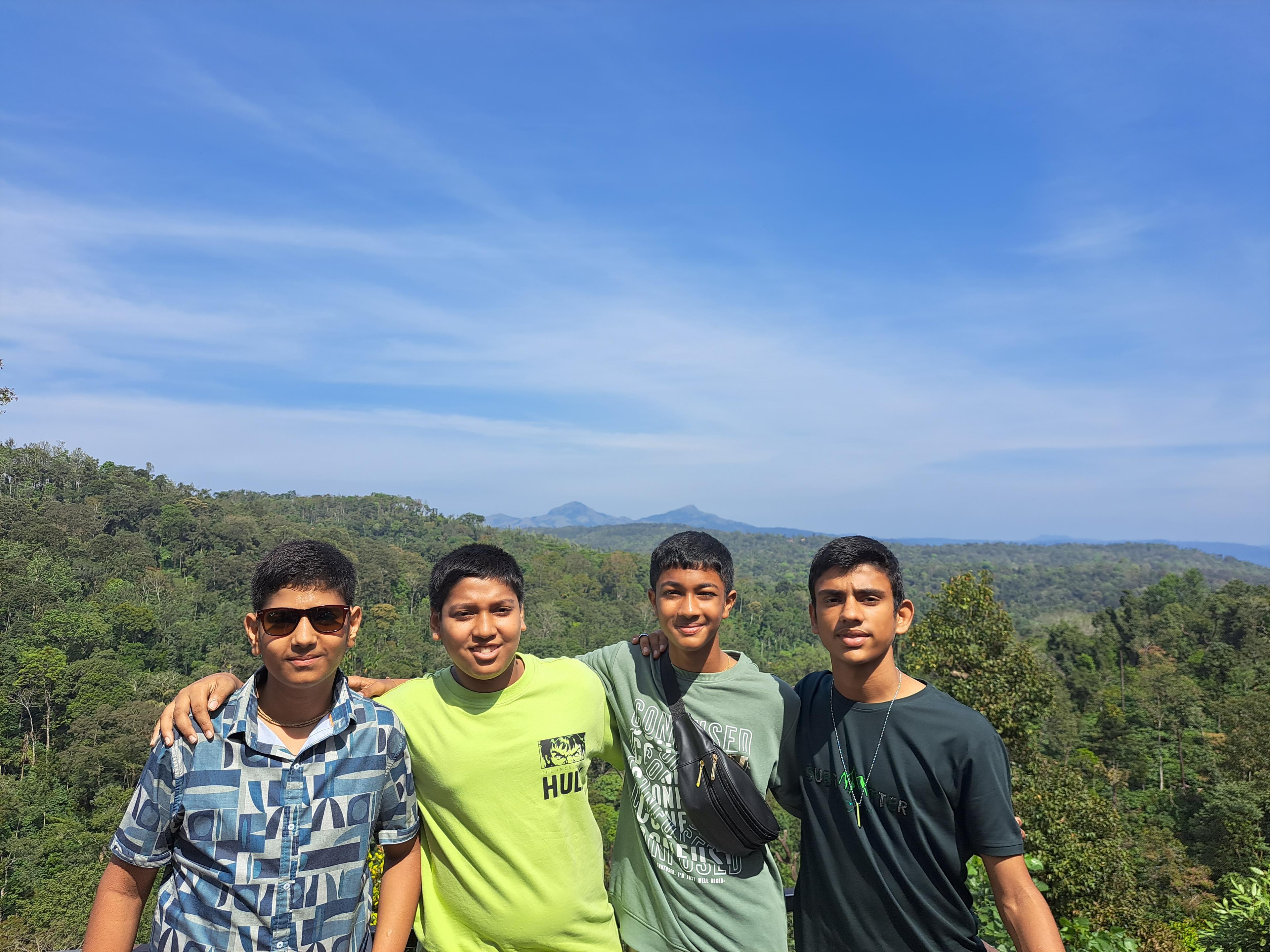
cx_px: 635
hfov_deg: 71.6
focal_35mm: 24
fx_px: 881
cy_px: 476
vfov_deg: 56.8
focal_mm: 5.23
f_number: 1.8
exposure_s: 1/1479
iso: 50
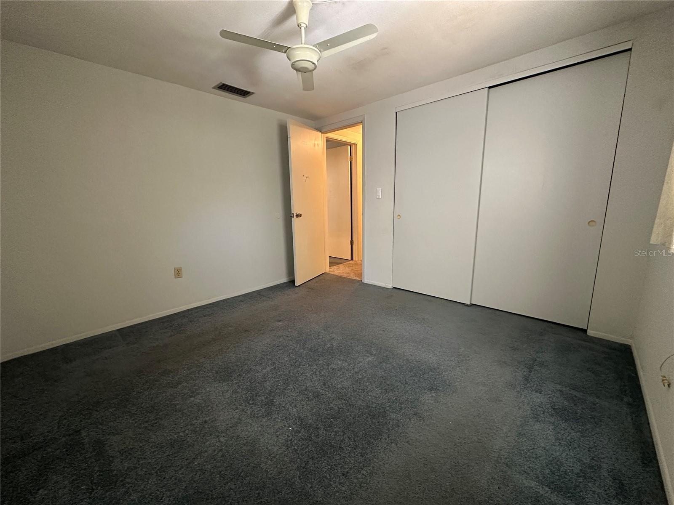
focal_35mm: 14
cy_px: 252
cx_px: 337
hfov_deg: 102.1
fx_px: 273
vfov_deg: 85.7
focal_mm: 2.22
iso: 500
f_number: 2.2
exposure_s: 1/60
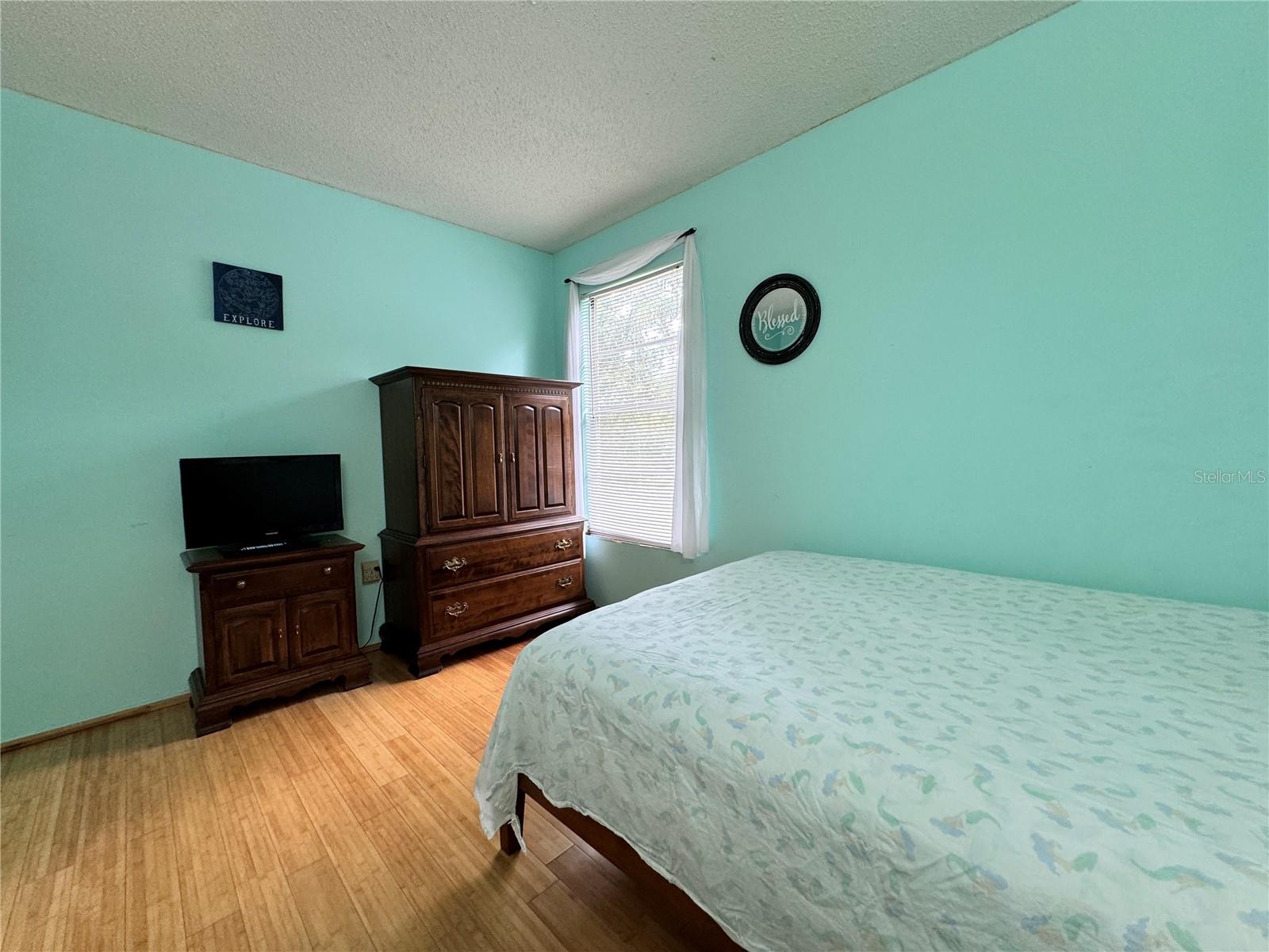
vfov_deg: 85.7
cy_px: 476
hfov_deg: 102.1
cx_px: 634
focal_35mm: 14
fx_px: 513
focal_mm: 2.22
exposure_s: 1/60
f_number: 2.2
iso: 160
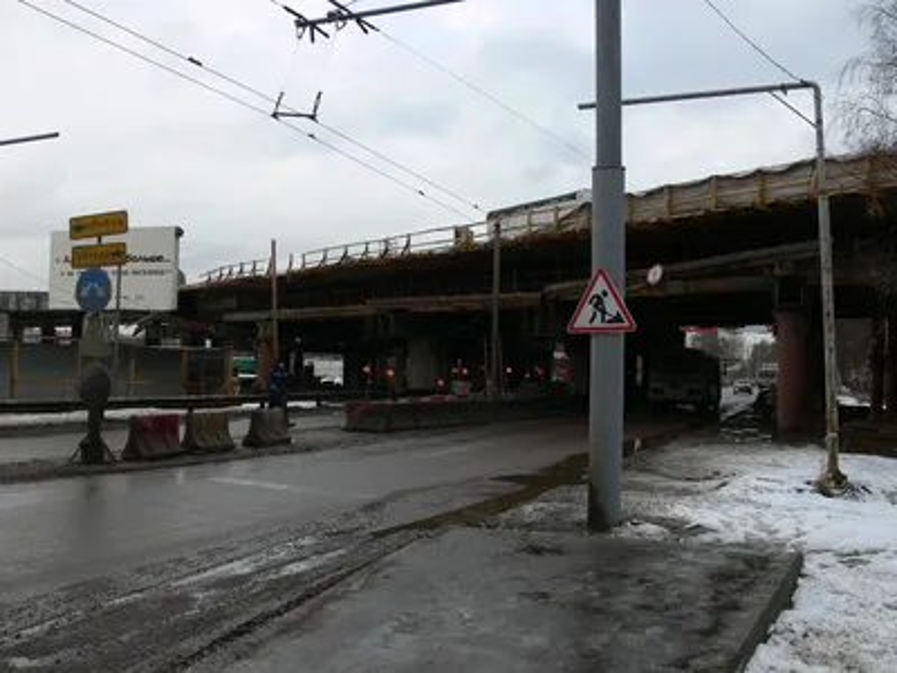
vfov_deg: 40.7
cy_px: 336
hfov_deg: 52.6
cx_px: 448
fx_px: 907
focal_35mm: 35
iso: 80
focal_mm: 7.4
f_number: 4
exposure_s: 1/100
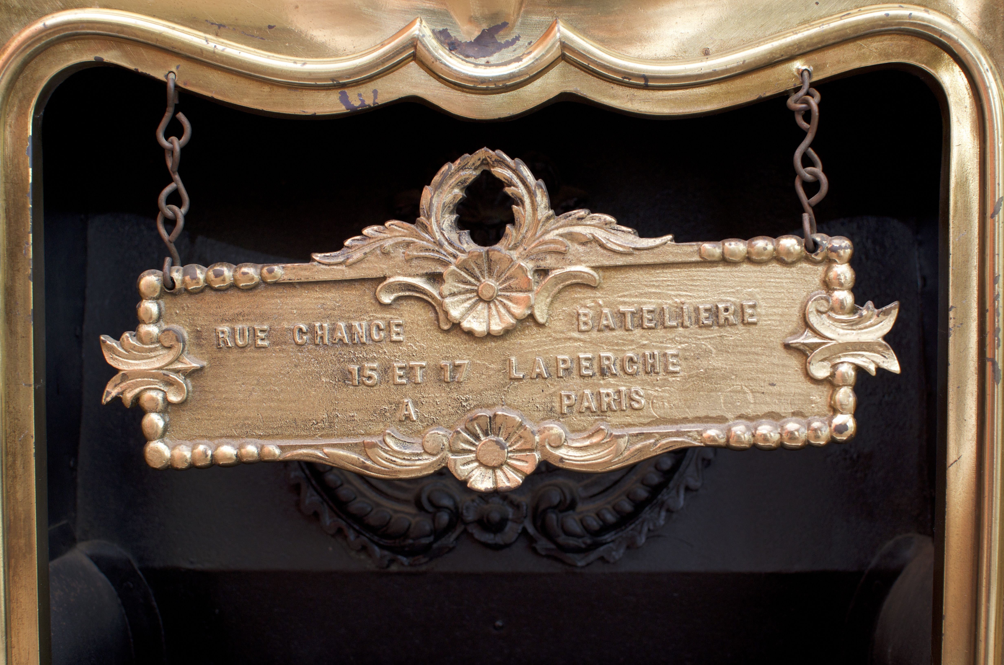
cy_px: 332
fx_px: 1461
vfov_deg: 25.6
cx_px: 502
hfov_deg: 37.9
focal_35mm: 52
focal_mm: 35
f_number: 5
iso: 640
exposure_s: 1/125
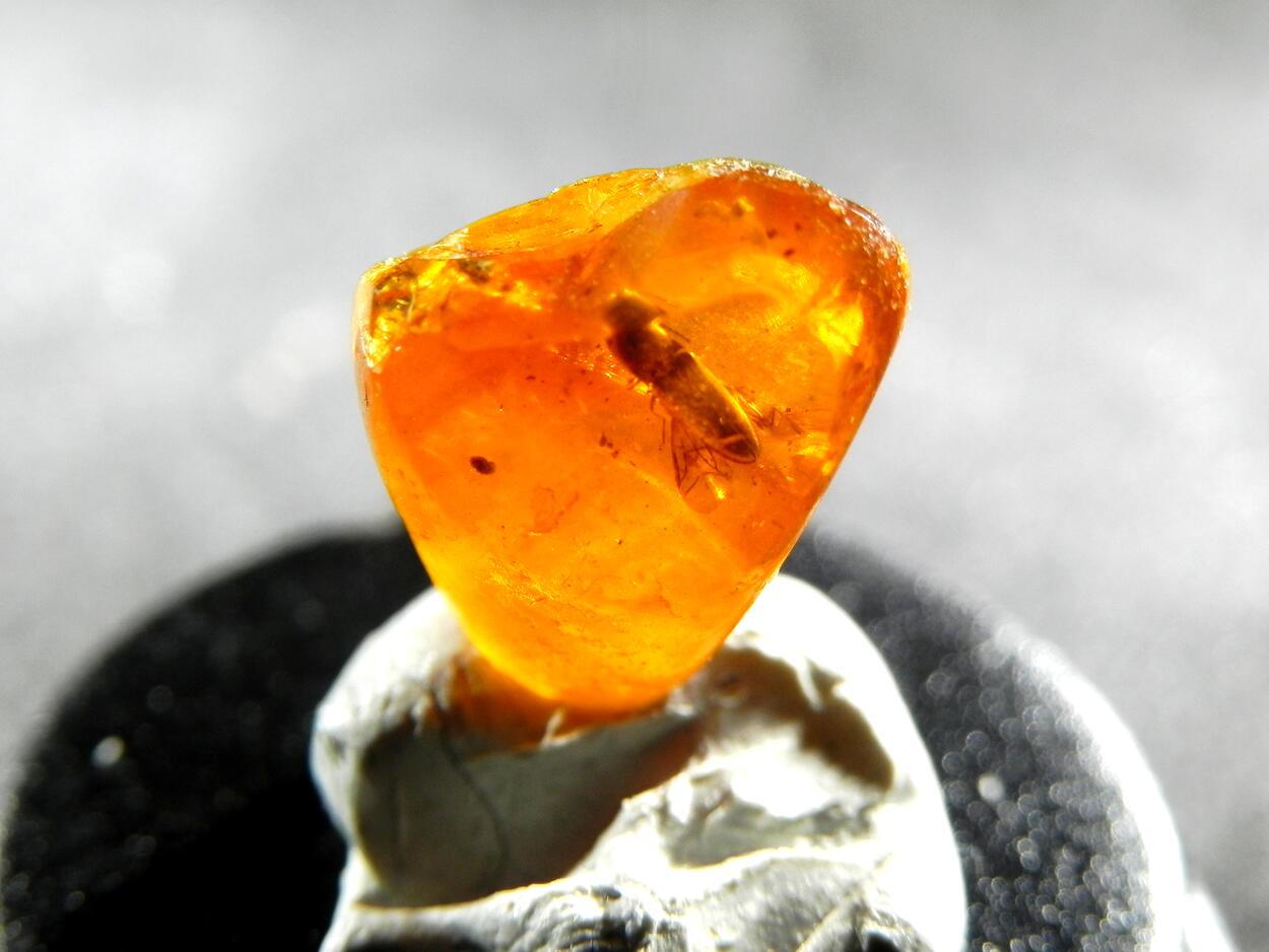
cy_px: 476
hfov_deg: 20.6
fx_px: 3483
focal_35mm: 95
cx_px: 634
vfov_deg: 15.6
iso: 160
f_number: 4
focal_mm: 16.9
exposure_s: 1/49.8
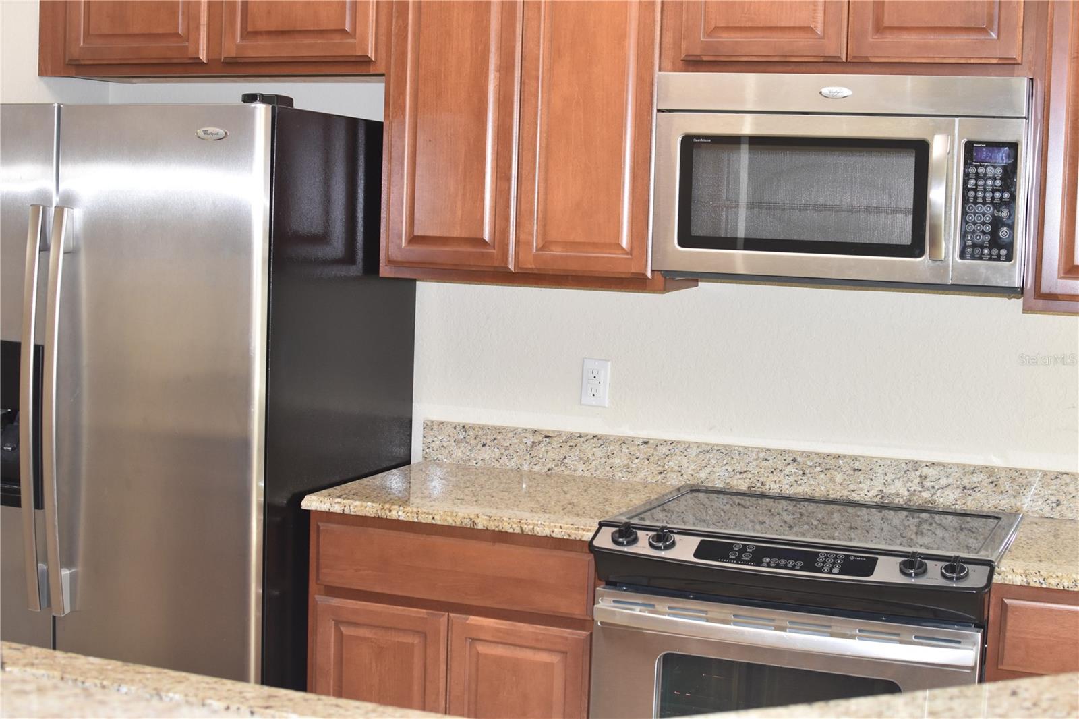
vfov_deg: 25.7
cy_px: 360
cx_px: 540
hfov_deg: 37.9
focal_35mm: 52
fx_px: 1573
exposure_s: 1/60
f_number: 4.5
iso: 1000
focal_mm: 35
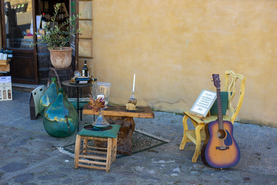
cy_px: 92
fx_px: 385
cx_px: 138
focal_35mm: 50
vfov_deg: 27.0
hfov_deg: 39.6
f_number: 4
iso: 100
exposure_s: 1/160
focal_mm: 50
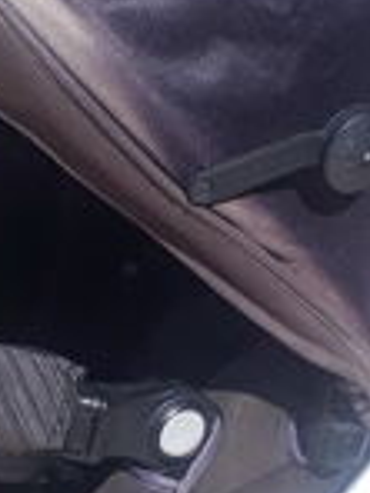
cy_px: 403
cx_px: 110
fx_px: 1667
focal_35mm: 117
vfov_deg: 16.7
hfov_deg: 12.6
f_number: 1.9
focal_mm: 3.6
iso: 40
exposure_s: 1/1353
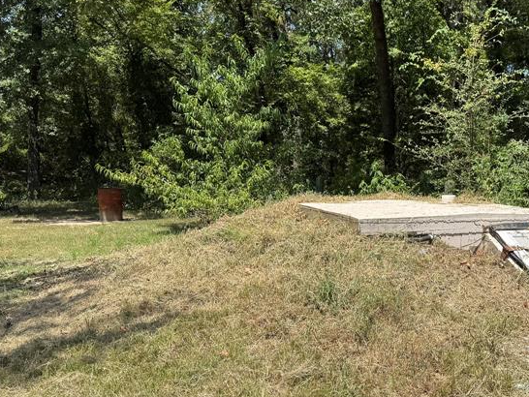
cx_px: 415
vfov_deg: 32.1
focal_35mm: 45
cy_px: 234
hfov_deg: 40.5
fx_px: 688
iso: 80
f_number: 1.78
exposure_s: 1/3096
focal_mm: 6.76
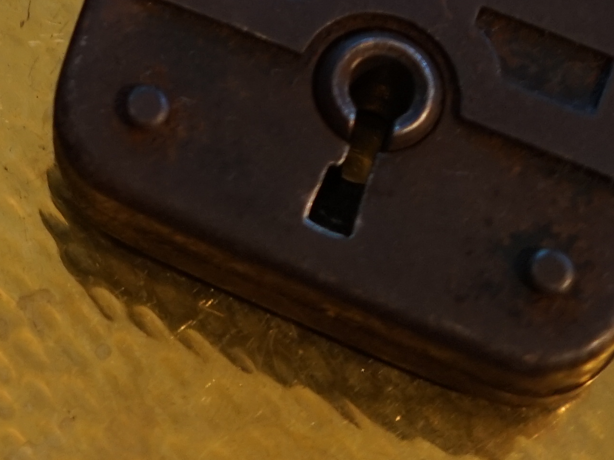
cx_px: -232
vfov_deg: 10.0
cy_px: -428
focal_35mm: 139
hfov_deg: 13.6
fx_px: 2465
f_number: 4
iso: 800
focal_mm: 31
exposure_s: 1/60
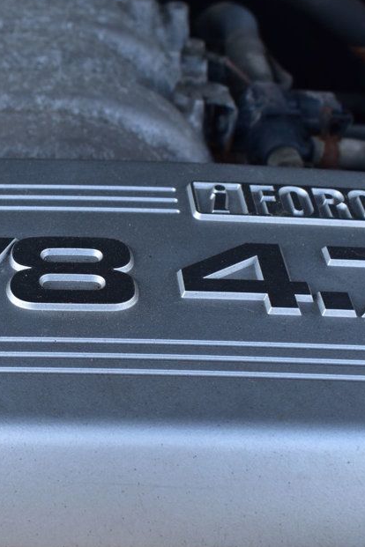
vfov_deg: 32.5
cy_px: 287
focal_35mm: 62
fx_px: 940
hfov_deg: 21.3
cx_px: 9
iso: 400
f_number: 9
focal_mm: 25
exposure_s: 1/160
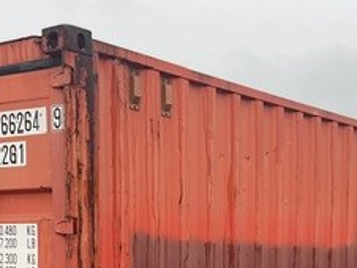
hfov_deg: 23.8
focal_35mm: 82
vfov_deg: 17.2
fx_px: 847
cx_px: 180
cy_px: 325
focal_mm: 3
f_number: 1.8
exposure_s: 1/179
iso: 16
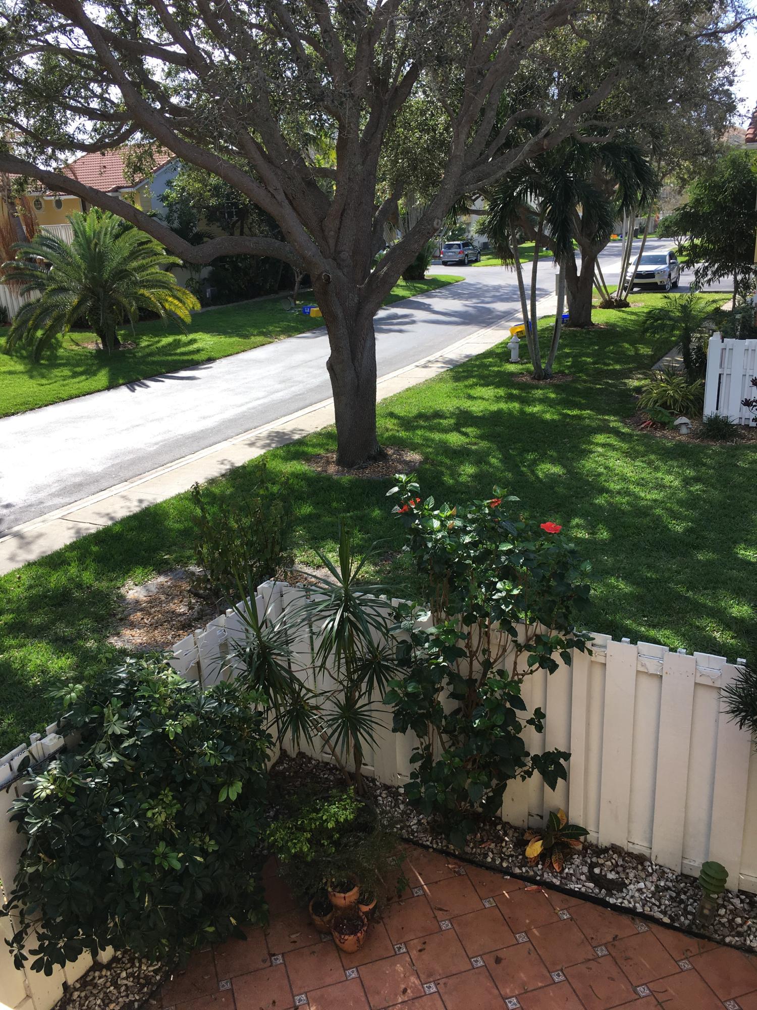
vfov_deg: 61.7
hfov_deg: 48.2
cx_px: 378
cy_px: 505
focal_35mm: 29
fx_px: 846
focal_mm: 4.15
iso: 25
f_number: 2.2
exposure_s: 1/610
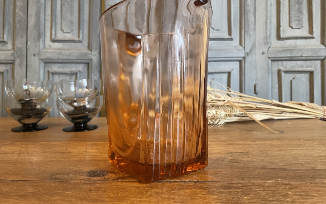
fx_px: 249
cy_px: 87
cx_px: 164
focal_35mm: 28
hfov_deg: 66.5
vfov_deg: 44.4
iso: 500
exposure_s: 1/50
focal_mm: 4.2
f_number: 1.6
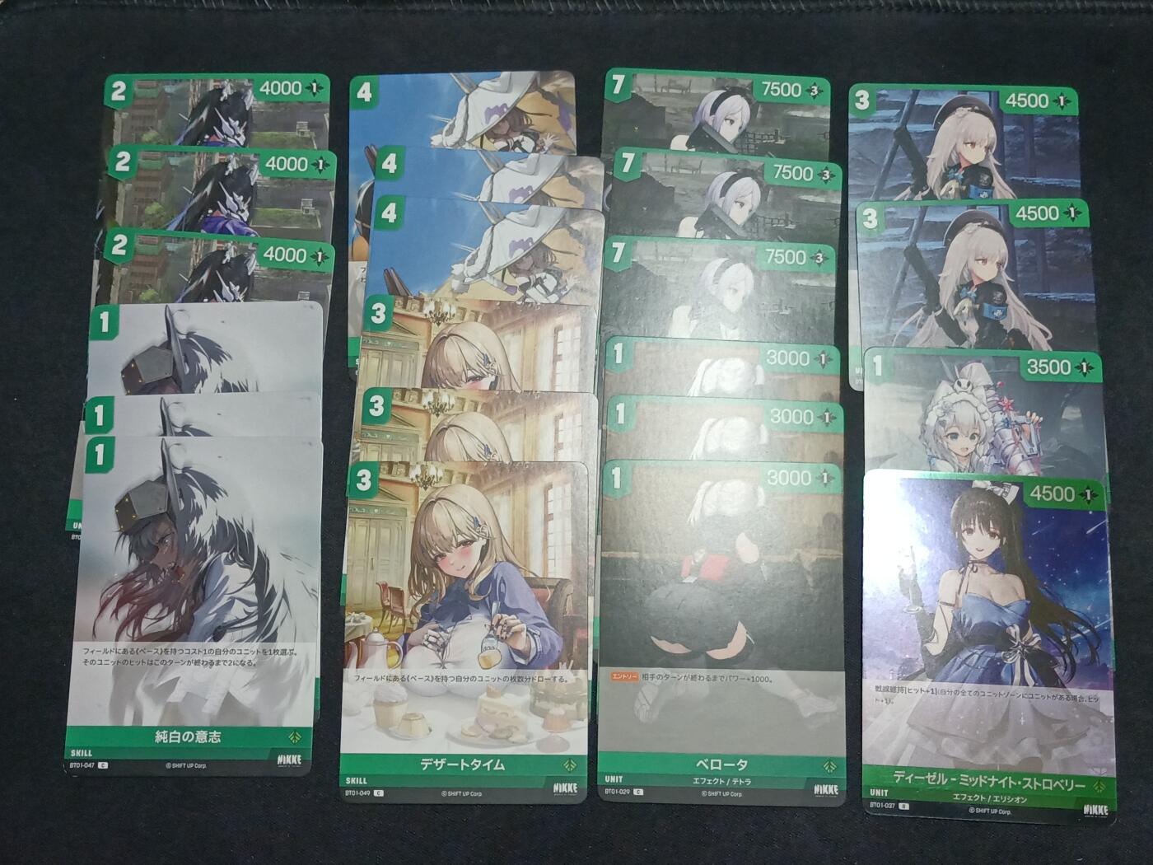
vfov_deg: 34.3
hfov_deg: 44.8
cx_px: 576
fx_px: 1399
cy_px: 432
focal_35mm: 42
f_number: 1.8
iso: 754
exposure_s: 1/50
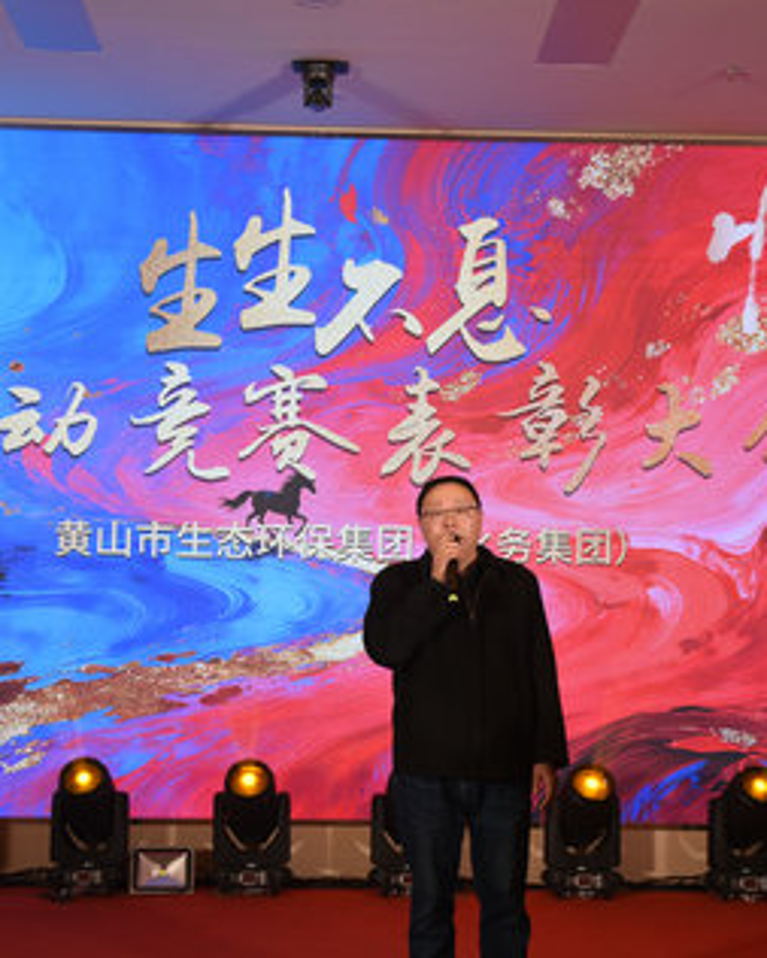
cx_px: 373
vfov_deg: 30.4
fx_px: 1758
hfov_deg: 24.6
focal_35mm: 62
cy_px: 544
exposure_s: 1/125
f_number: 6.3
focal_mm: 38
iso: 800
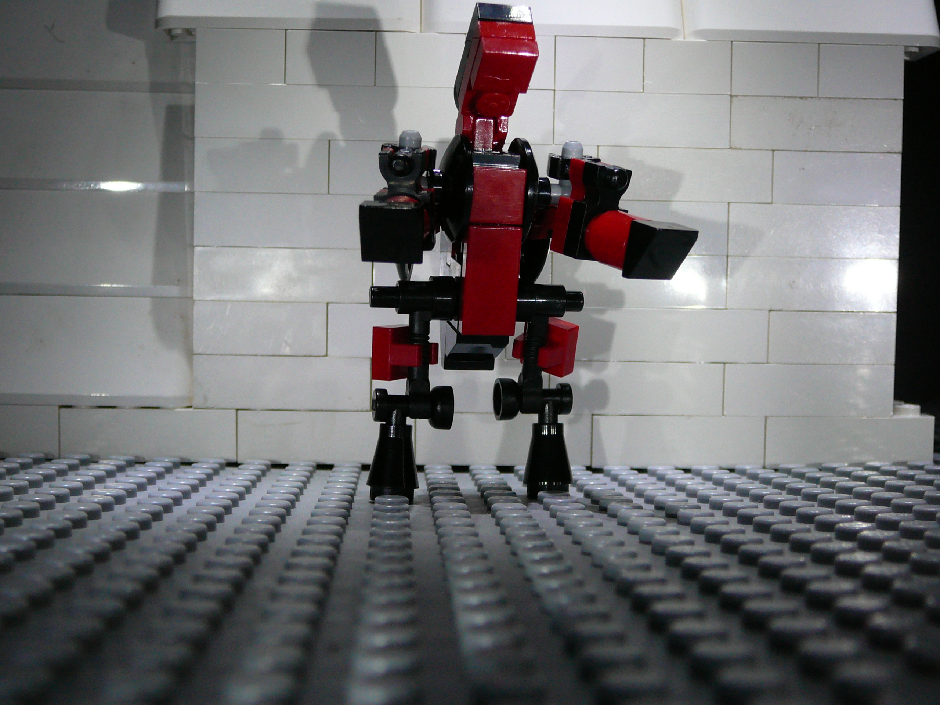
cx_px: 470
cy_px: 352
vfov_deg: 29.7
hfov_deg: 38.9
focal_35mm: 49
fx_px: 1331
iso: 200
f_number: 3.4
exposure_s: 1/30
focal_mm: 7.3
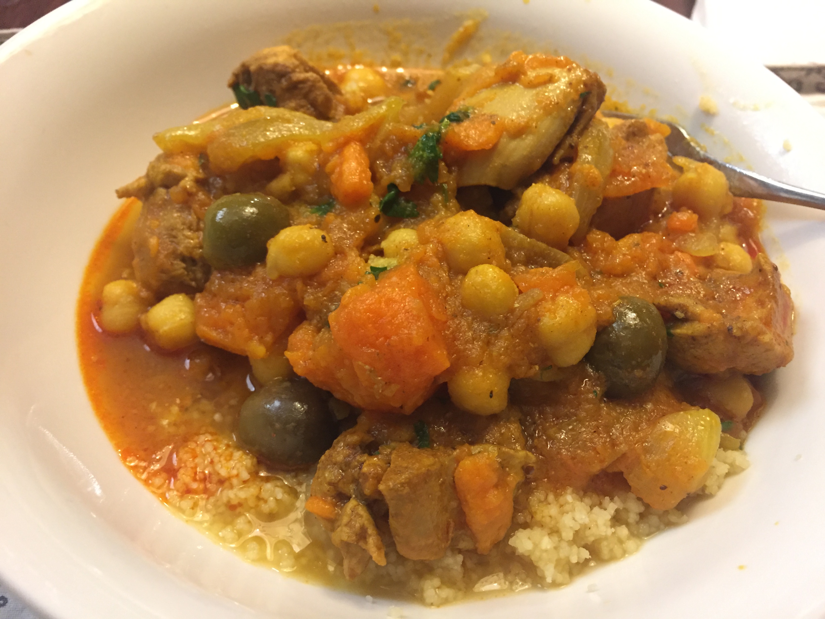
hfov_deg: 61.7
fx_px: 691
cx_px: 412
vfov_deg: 48.2
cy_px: 310
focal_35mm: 29
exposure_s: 1/25
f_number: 2.2
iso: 250
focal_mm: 4.15
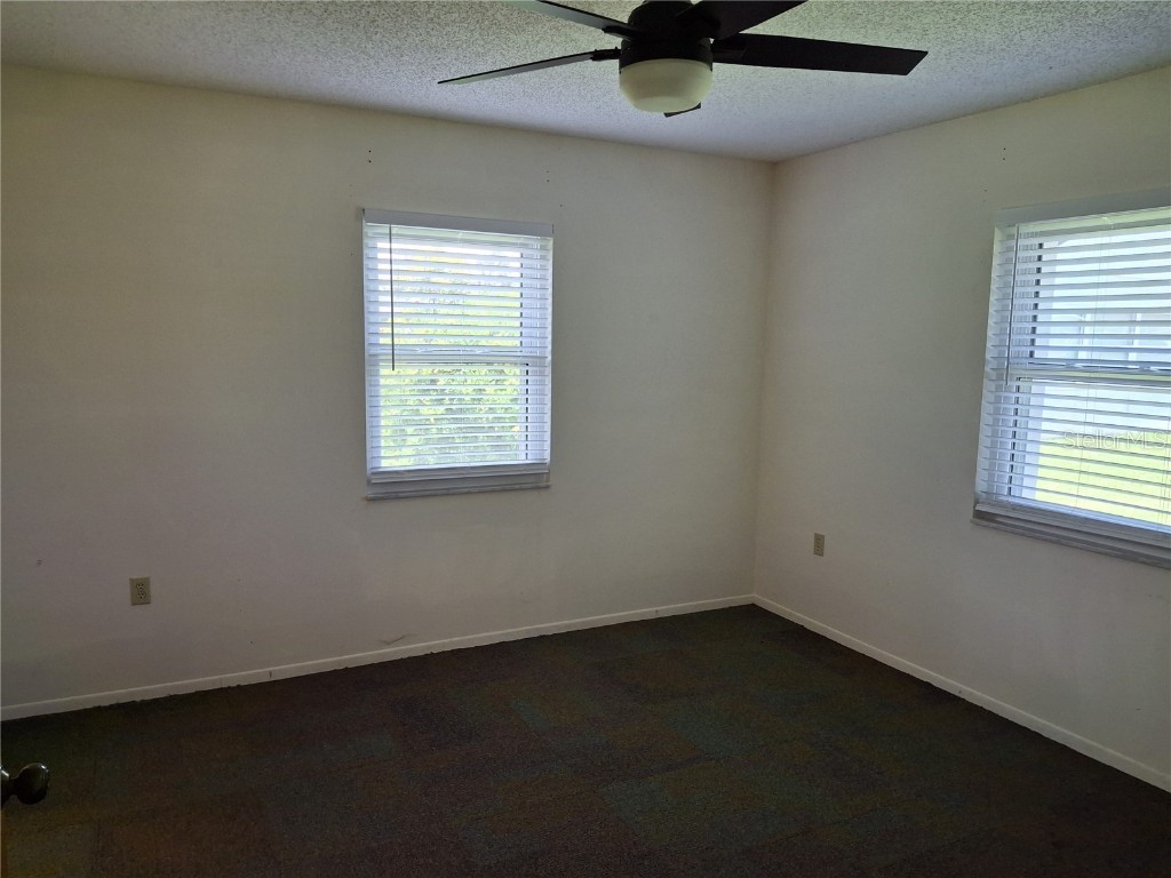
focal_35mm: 25
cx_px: 586
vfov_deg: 54.9
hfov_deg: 69.4
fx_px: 846
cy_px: 439
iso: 100
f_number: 1.8
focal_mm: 4.69
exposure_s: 1/100
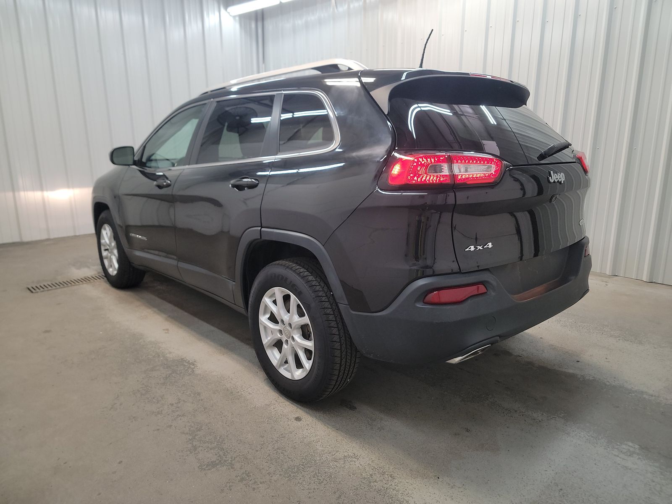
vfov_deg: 56.8
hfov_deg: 71.6
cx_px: 336
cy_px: 252
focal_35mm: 24
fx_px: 466
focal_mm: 6.7
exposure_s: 1/59
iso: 210
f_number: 1.8
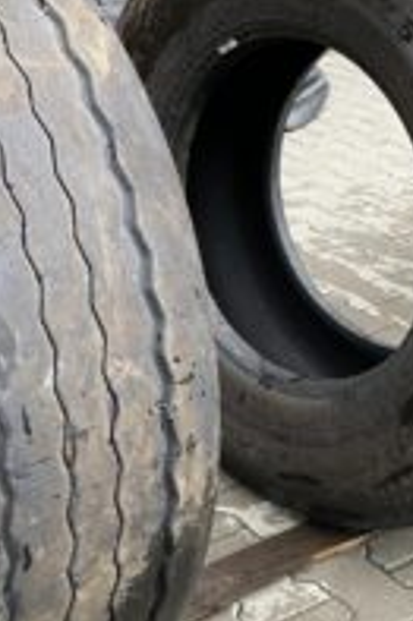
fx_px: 1017
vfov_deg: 33.9
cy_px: 329
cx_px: 3
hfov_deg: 22.1
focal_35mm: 59
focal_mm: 4.25
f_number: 1.8
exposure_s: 1/93
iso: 125
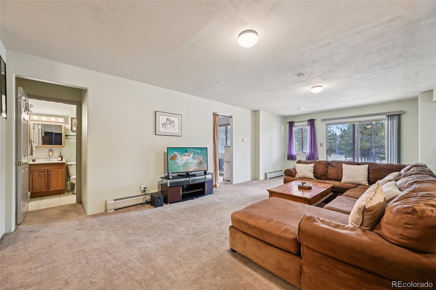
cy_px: 145
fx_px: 170
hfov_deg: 104.3
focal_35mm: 14
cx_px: 218
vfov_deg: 81.2
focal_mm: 14
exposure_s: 1/13
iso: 400
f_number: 8
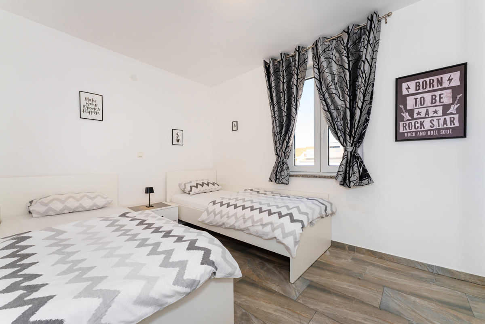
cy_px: 162
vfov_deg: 81.2
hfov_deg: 104.3
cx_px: 242
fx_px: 189
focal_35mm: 14
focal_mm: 14
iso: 800
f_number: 7.1
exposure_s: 1/60
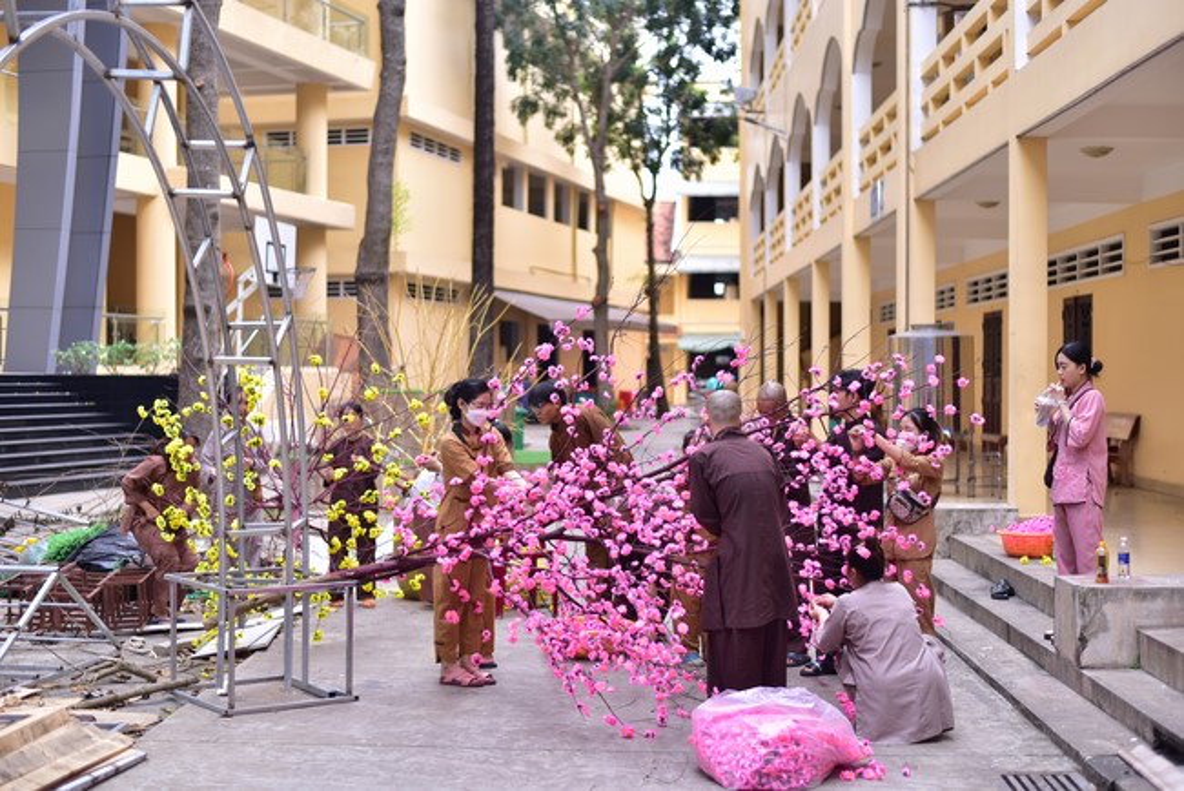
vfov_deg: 27.0
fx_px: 1645
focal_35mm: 50
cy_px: 396
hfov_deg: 39.6
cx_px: 592
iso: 100
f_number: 2
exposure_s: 1/400
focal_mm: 50
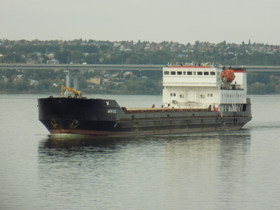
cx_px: 140
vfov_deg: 4.7
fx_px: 2564
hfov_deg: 6.3
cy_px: 105
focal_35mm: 317
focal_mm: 56.4
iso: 80
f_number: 5.9
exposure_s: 1/200
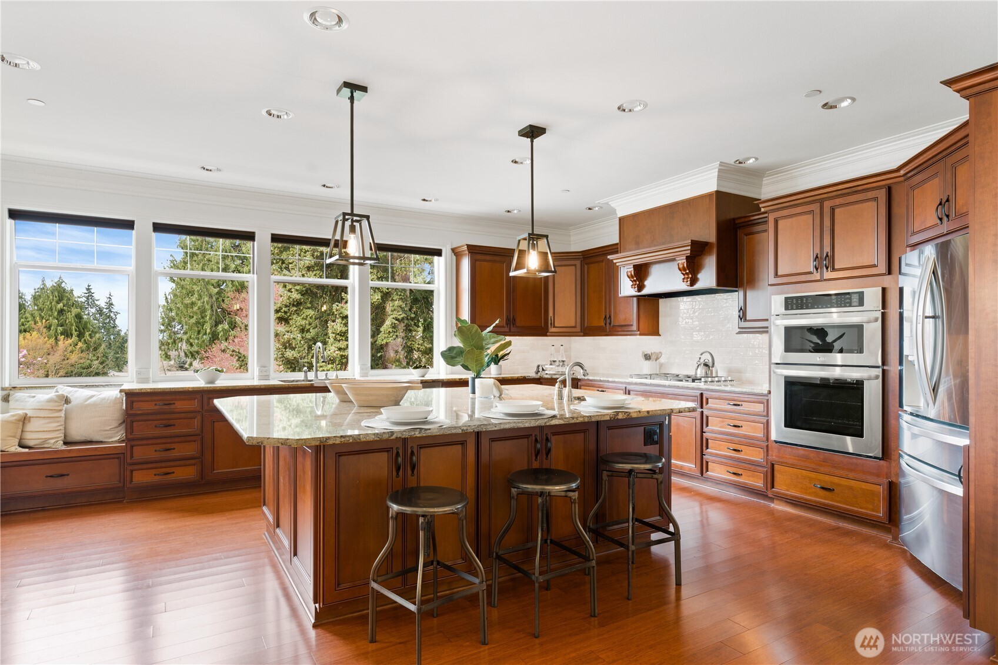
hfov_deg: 84.0
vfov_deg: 61.9
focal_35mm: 20
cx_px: 499
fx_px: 554
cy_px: 332
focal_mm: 20
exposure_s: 1/1.25
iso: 160
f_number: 9
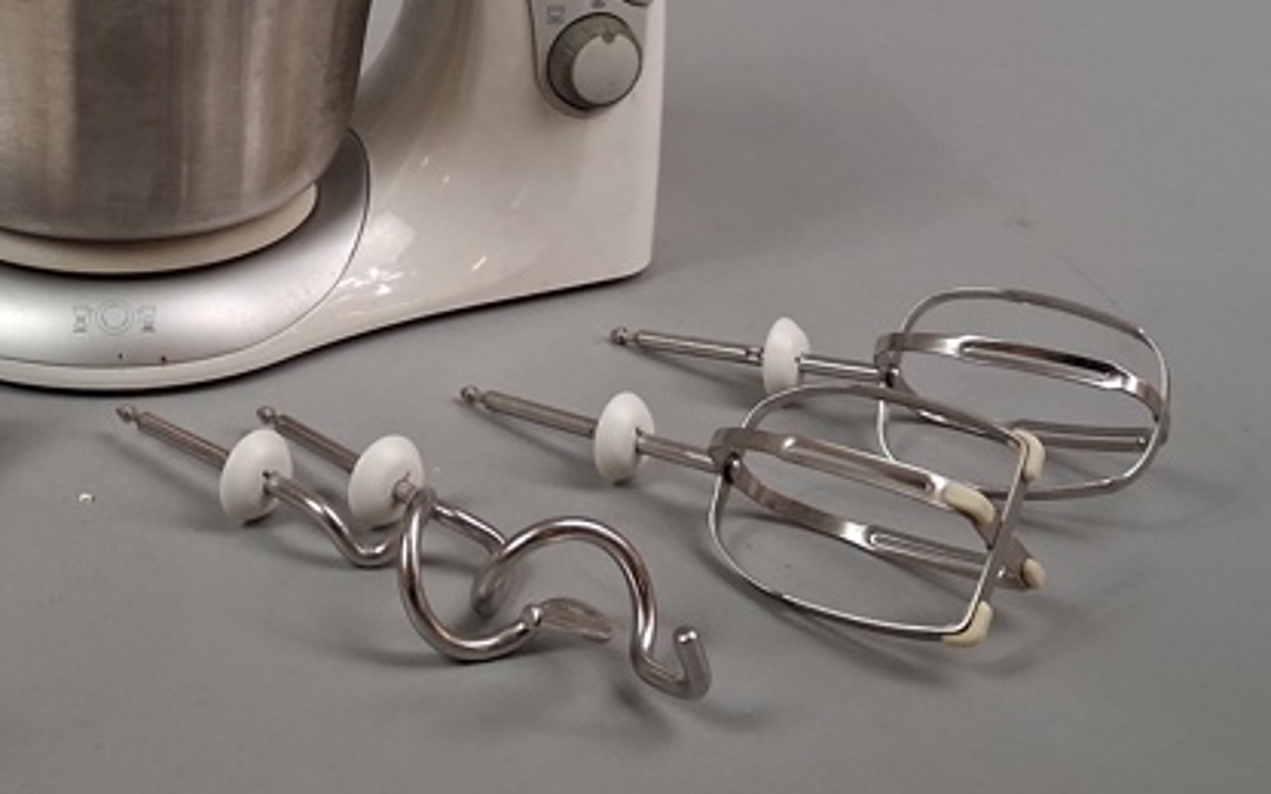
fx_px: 1905
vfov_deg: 23.1
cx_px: 254
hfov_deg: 35.7
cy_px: 113
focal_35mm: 55
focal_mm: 4
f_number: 1.8
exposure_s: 1/100
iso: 320
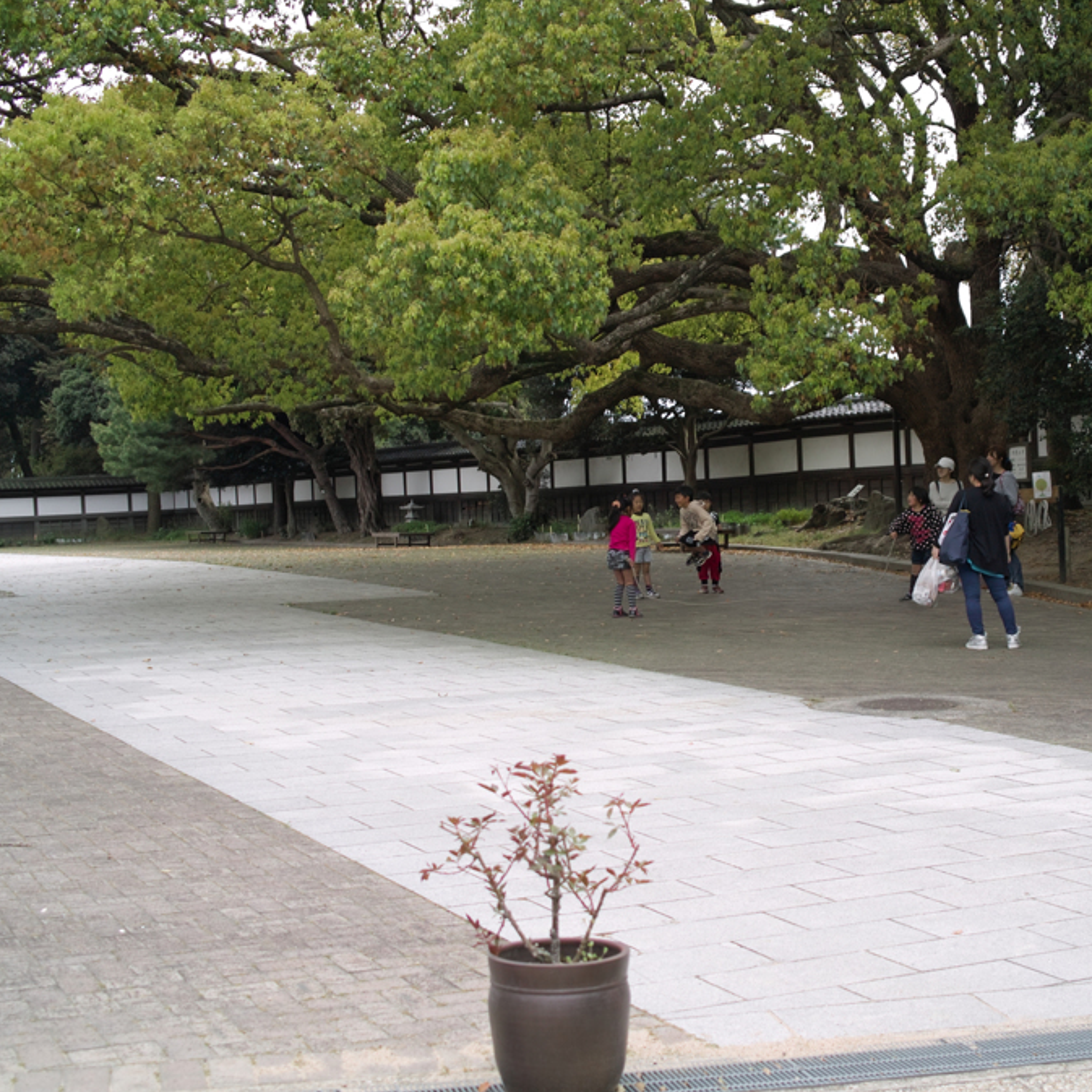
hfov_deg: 32.1
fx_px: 1892
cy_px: 550
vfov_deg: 32.2
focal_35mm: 53
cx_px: 664
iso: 100
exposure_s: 1/200
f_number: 2.8
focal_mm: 24.2
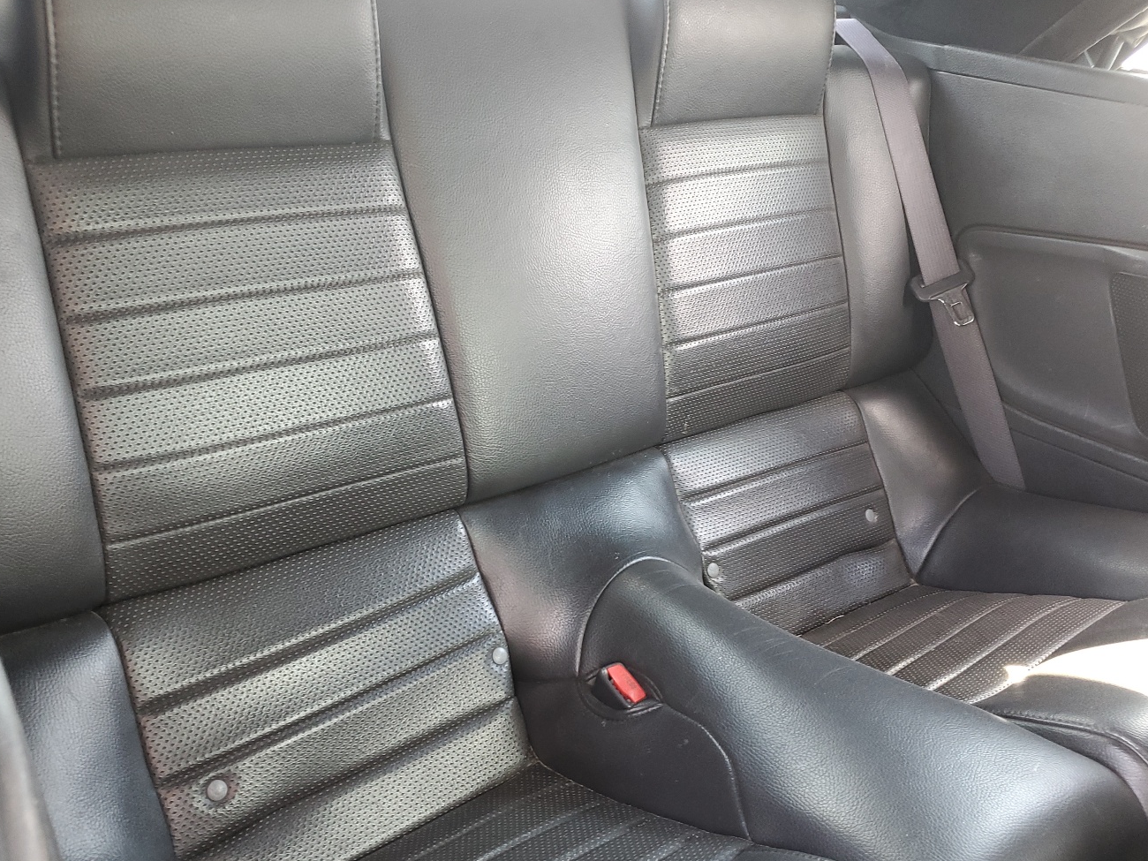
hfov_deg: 56.8
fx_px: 1061
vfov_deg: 44.1
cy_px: 465
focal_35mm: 32
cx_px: 554
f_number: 1.5
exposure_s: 1/60.2
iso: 79
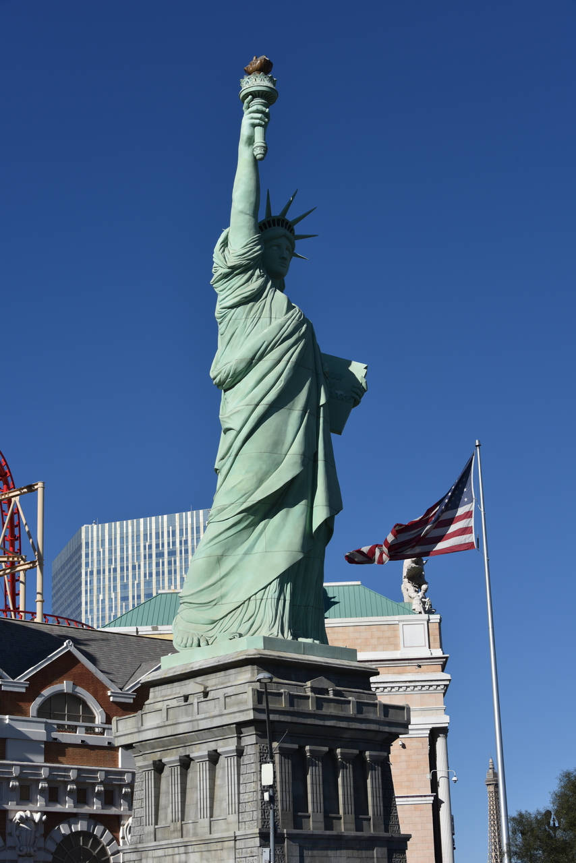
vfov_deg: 31.0
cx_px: 288
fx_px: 1559
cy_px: 432
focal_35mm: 65
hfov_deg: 20.9
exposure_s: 1/400
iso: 100
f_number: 10
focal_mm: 65
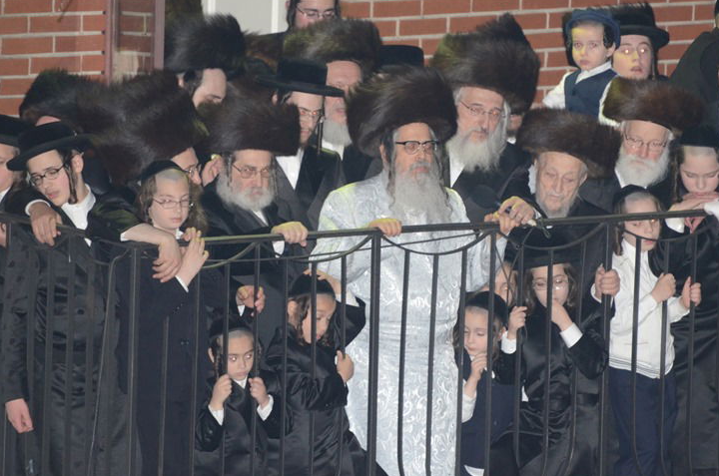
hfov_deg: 4.6
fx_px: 8970
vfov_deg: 3.0
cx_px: 380
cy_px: 236
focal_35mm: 450
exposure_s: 1/125
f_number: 5.6
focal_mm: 270
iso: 2500
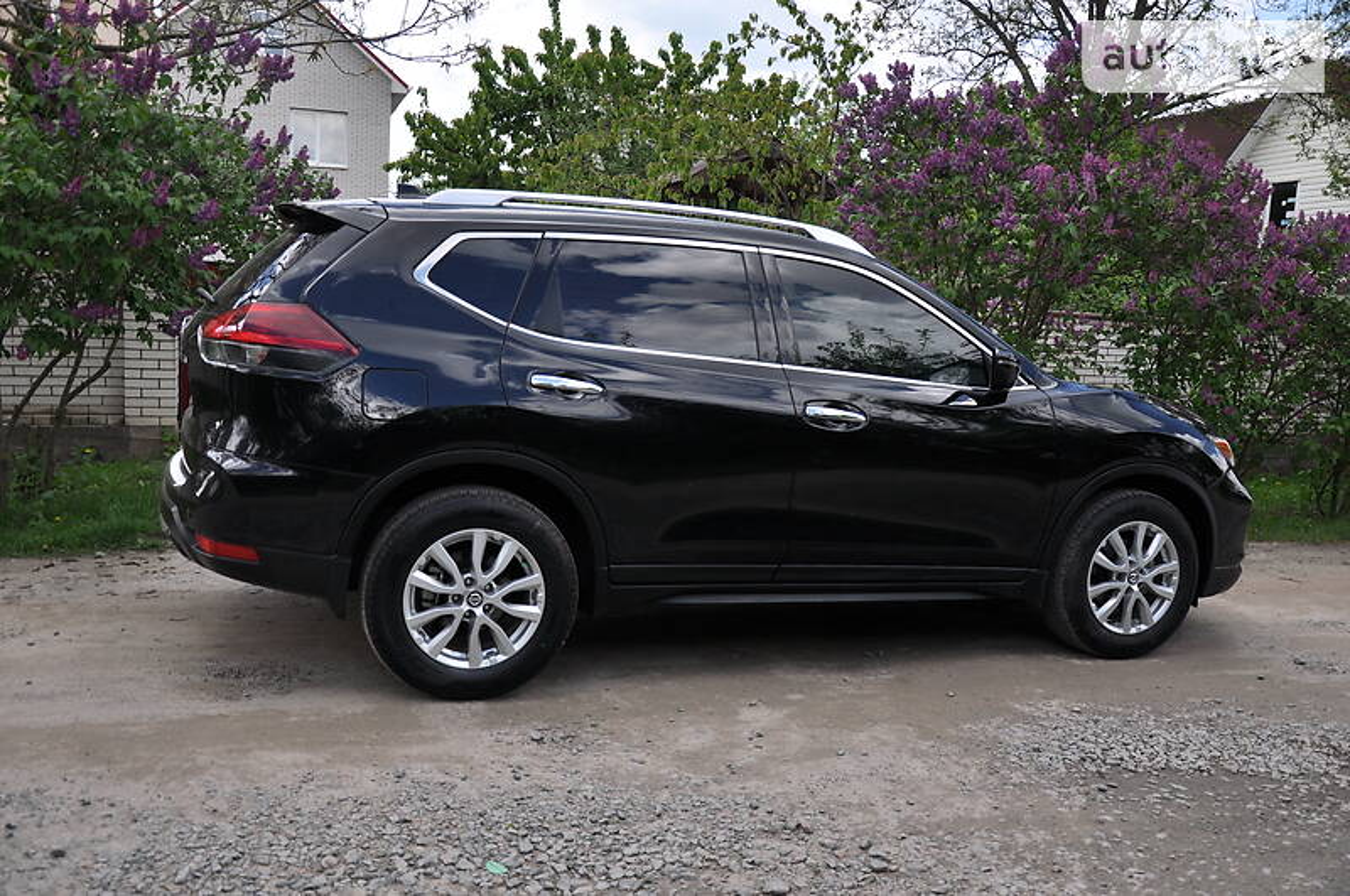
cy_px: 448
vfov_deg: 41.6
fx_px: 1180
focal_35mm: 32
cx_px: 675
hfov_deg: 59.6
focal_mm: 21
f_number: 3.8
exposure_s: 1/1000
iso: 200
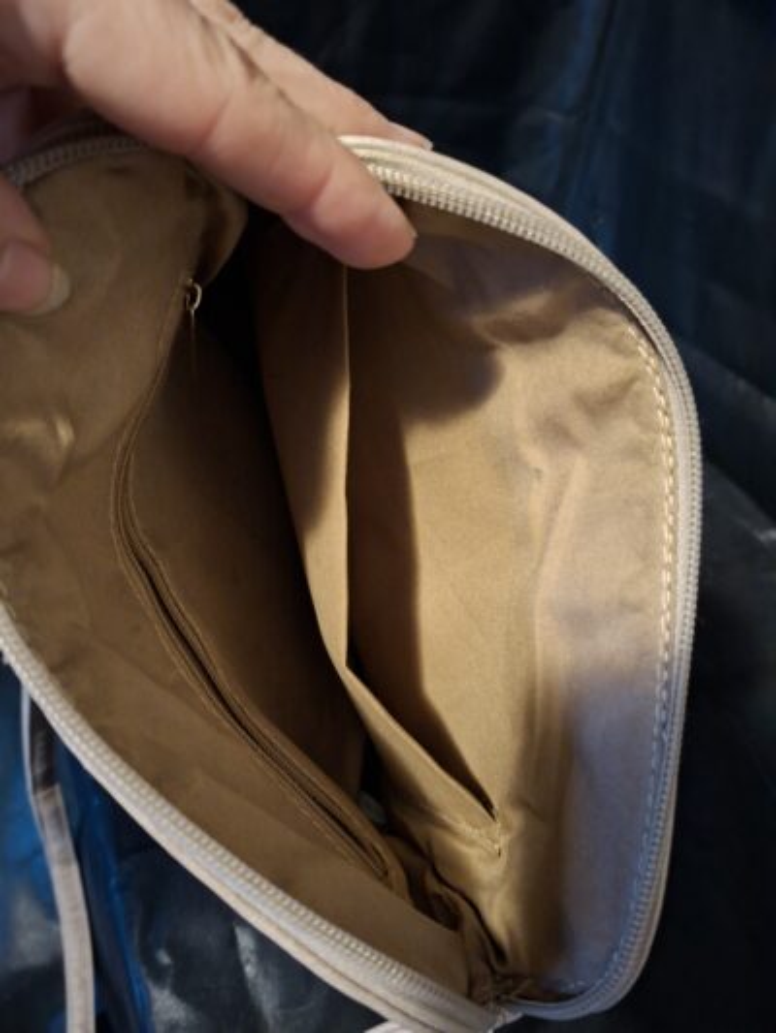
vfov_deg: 73.9
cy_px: 516
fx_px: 687
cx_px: 388
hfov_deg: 58.9
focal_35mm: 23
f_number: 1.8
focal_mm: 5.54
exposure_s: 1/20
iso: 1250
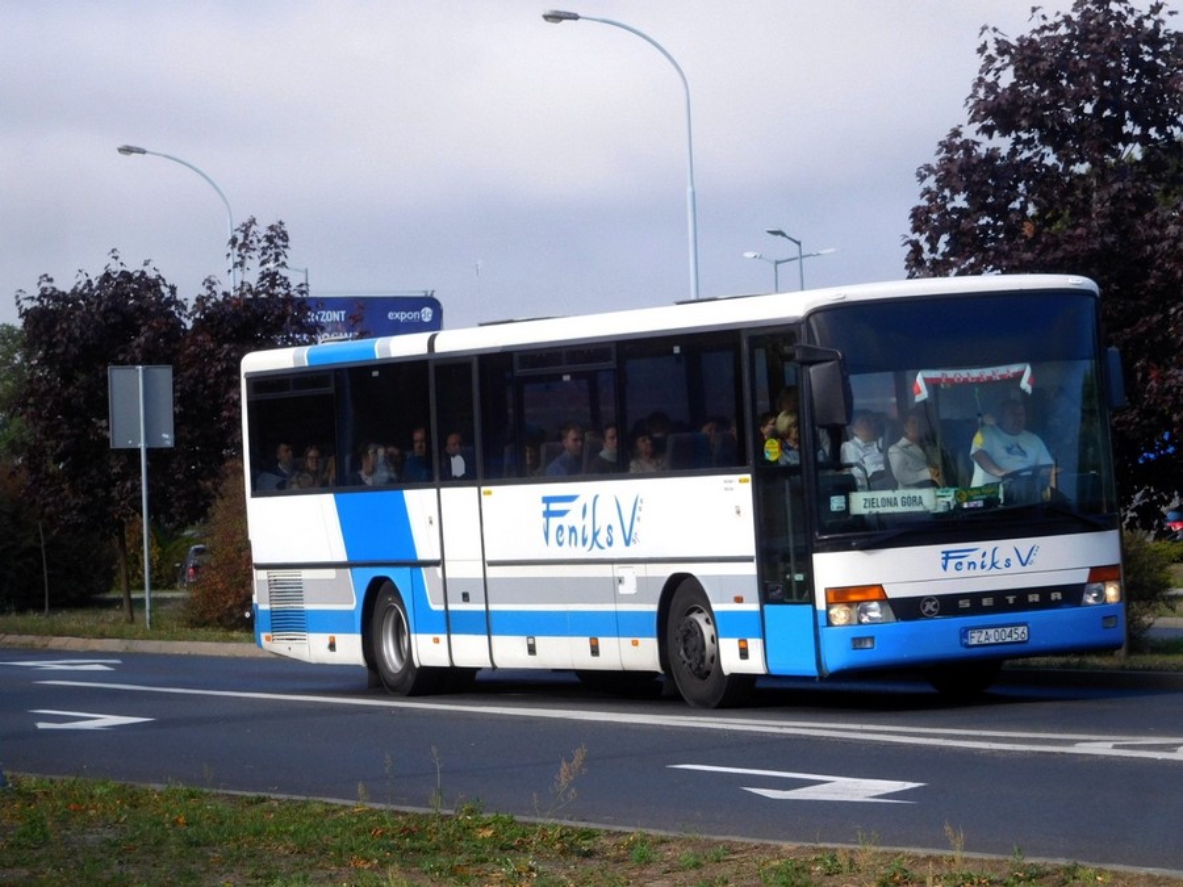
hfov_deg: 12.3
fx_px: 5468
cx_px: 592
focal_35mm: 160
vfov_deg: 9.3
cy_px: 444
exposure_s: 1/320
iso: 125
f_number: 5.2
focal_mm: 28.5
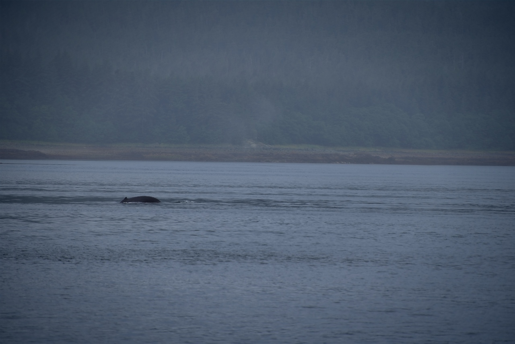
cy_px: 172
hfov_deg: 6.9
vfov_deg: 4.6
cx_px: 258
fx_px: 4292
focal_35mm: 300
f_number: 5.6
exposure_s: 1/640
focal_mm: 300
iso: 100
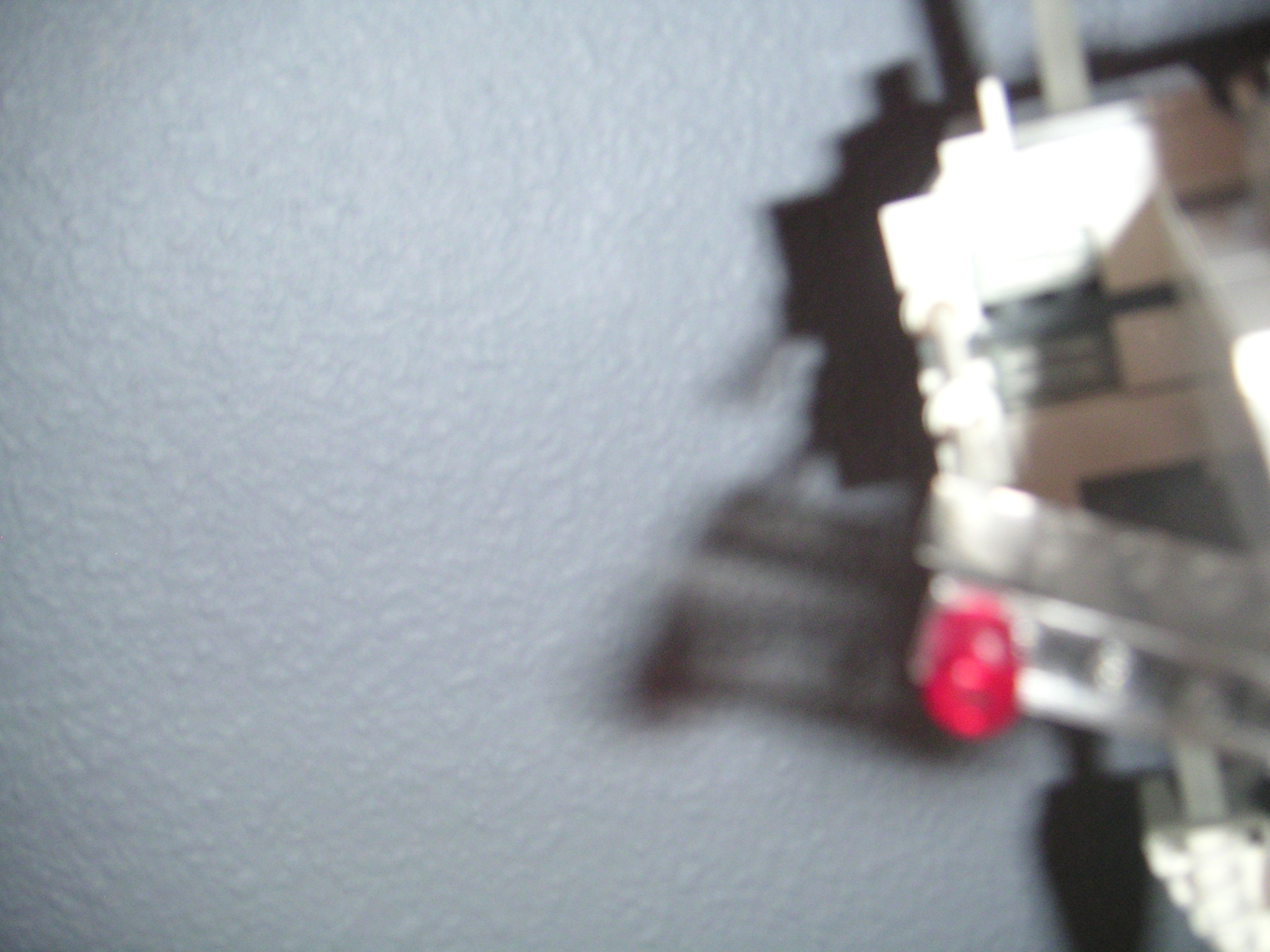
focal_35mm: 48
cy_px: 476
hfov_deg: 39.7
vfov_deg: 30.3
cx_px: 635
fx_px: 1761
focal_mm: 7.4
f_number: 2.9
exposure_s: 1/45
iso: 160
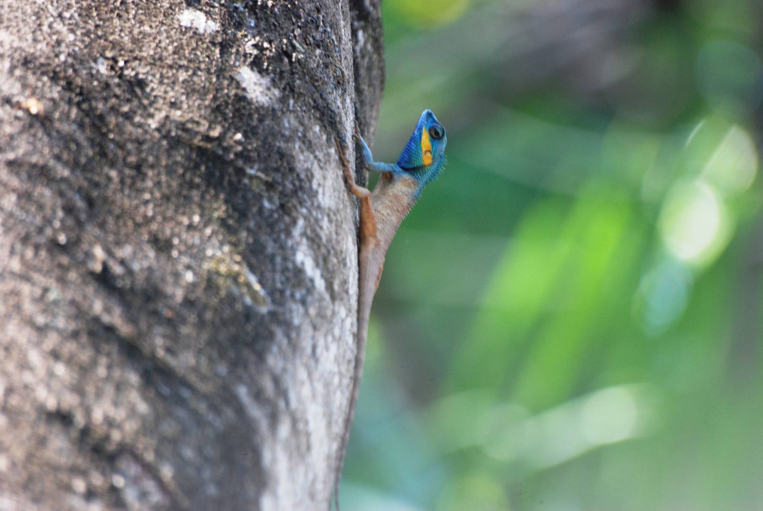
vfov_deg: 3.1
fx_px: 9549
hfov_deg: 4.6
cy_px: 256
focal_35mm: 450
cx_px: 382
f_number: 5.6
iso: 400
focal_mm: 300
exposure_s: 1/160
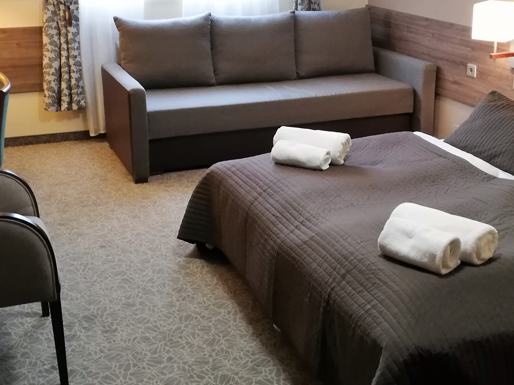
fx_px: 817
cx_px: 281
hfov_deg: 34.9
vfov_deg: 26.5
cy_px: 138
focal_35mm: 55
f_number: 2.2
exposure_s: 1/33.3
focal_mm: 3.81
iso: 320
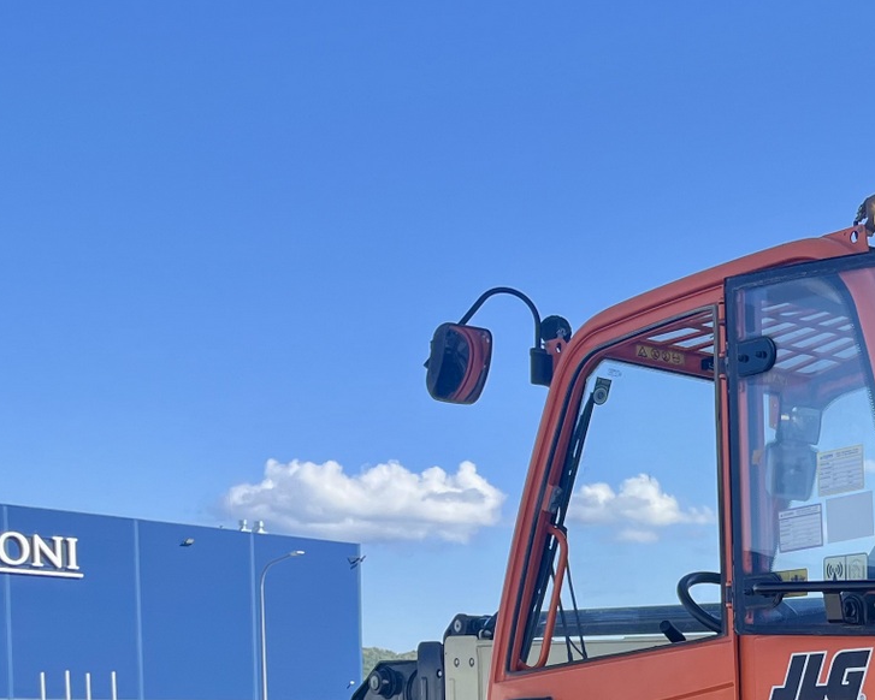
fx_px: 1736
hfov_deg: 25.6
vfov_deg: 21.3
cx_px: 1023
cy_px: 835
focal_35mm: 67
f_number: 1.6
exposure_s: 1/1721
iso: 50
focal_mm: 5.1
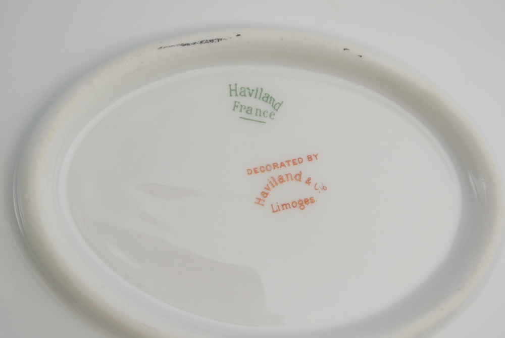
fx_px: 730
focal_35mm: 52
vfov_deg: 26.1
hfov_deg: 38.2
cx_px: 252
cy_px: 169
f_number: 4.8
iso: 200
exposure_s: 1/125
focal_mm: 19.6
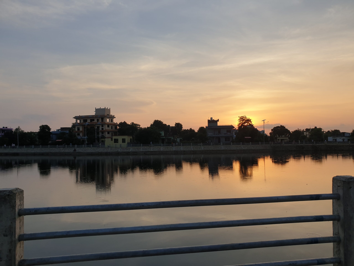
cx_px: 177
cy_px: 133
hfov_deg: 67.3
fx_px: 266
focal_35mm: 26
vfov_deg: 53.1
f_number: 2.4
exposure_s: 1/769
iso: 50
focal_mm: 4.3
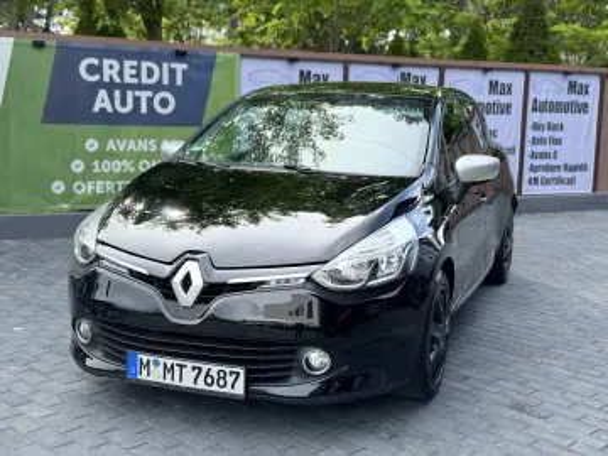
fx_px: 843
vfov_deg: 30.3
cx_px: 304
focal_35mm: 48
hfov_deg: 39.7
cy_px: 228
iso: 64
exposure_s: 1/1043
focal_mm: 6.76
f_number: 1.78
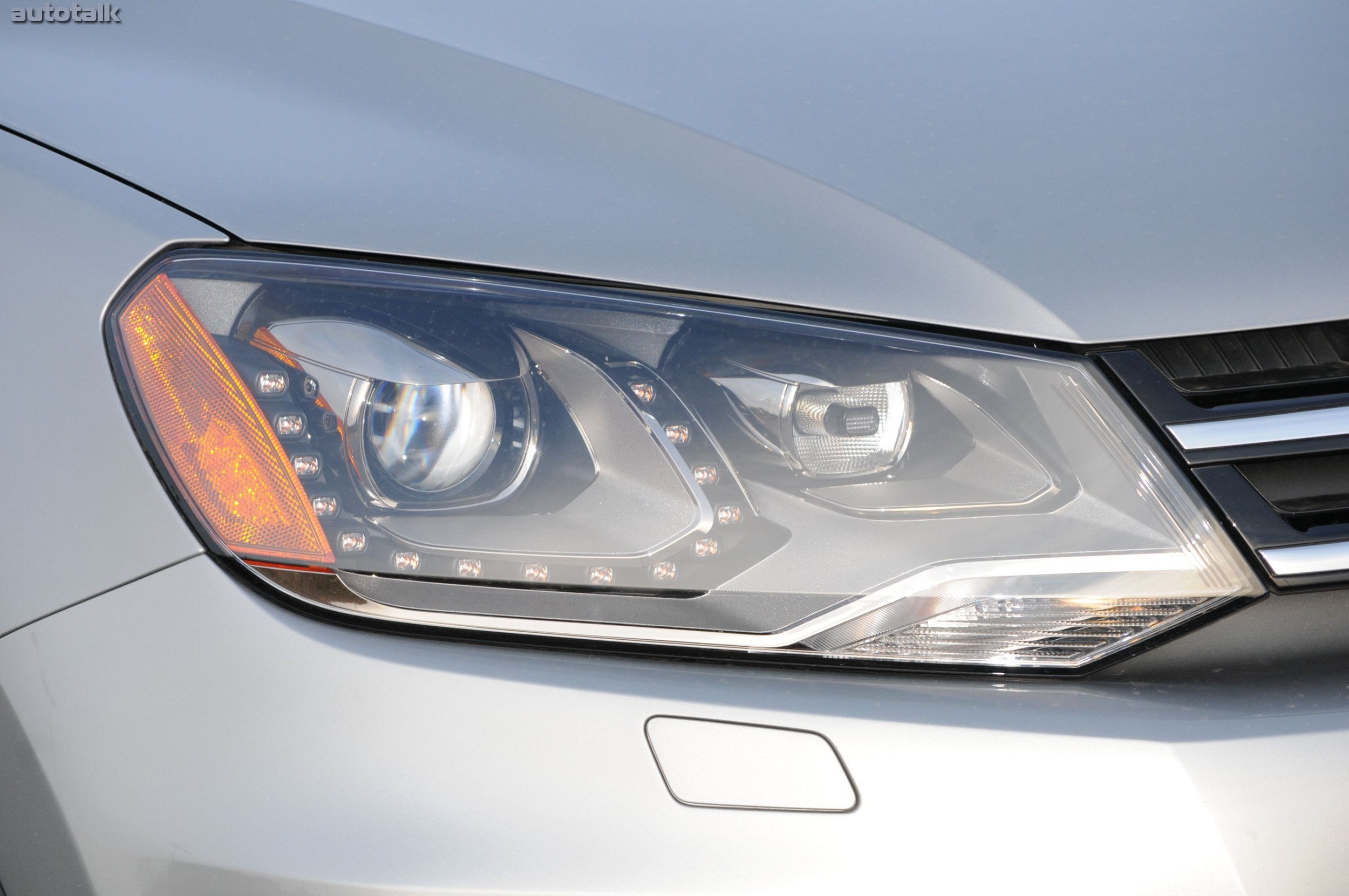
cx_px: 674
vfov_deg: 8.3
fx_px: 6176
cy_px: 448
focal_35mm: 165
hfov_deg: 12.5
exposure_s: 1/60
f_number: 8
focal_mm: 110
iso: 250
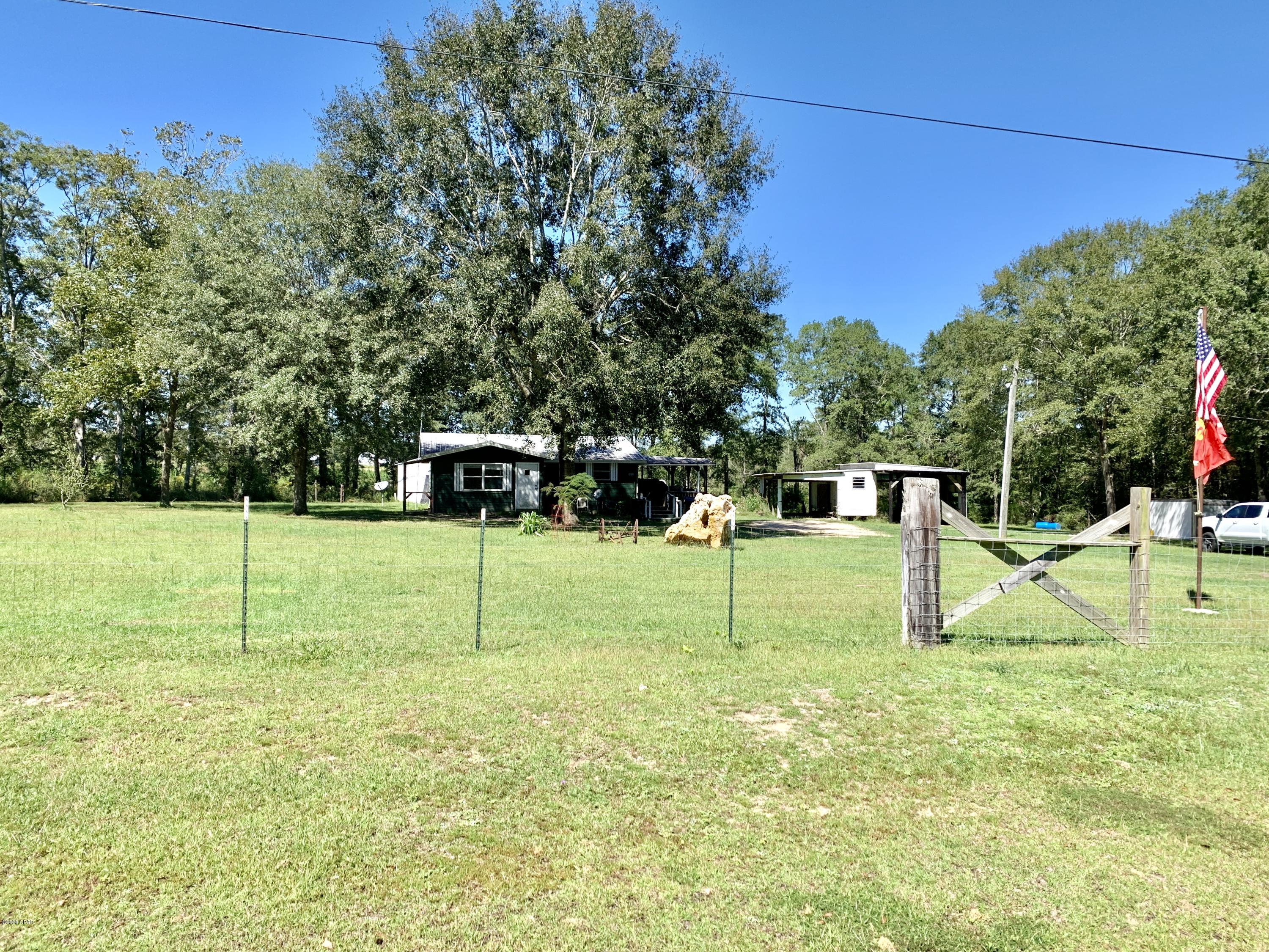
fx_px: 953
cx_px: 634
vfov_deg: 53.1
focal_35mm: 26
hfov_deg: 67.3
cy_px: 476
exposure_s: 1/1235
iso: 25
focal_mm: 4.25
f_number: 1.8
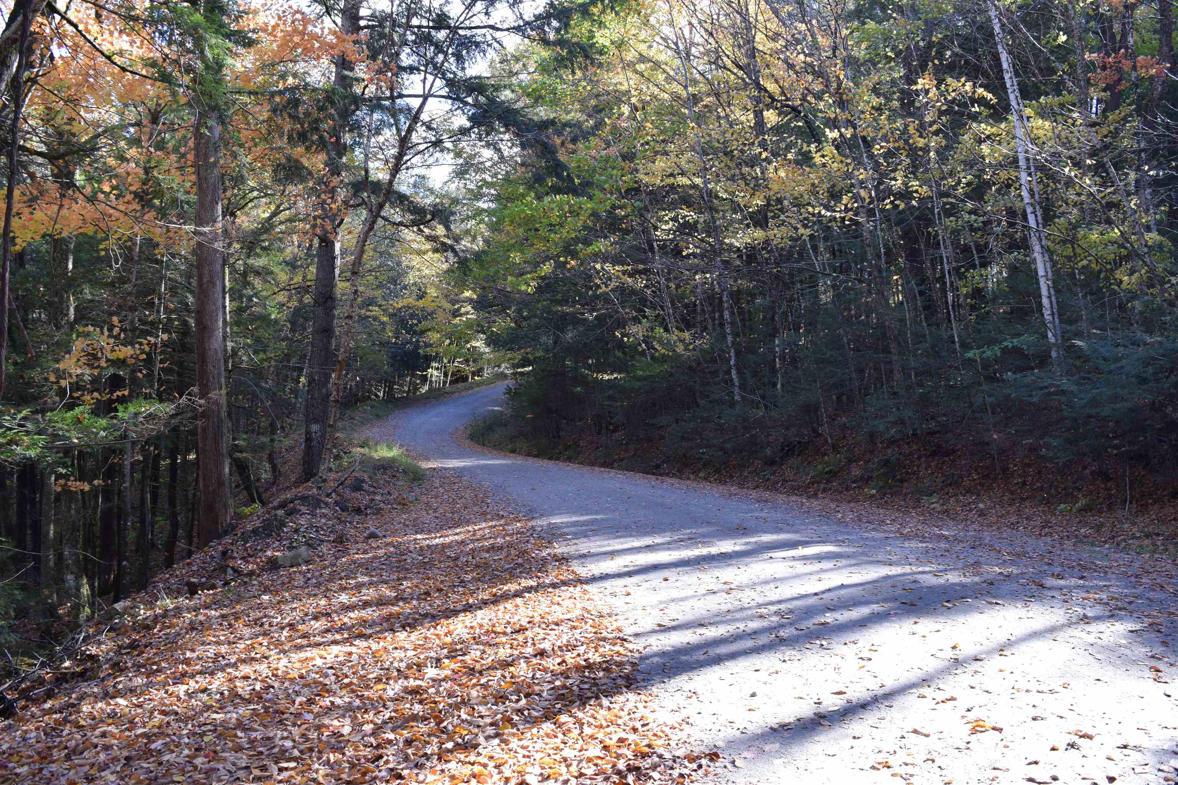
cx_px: 589
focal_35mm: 30
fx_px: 982
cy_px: 392
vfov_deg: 43.6
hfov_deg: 61.9
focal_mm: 20
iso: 400
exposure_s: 1/160
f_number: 6.3
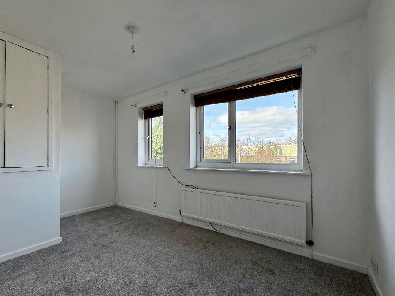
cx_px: 173
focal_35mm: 16
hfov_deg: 94.0
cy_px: 157
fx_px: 183
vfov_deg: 78.0
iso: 40
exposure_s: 1/158
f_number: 2.2
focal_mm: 2.22
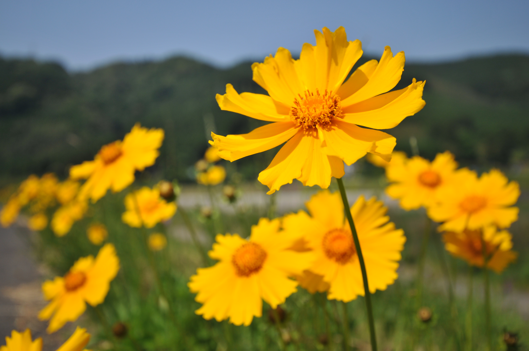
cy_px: 176
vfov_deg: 36.8
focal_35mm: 36
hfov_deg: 53.2
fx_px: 528
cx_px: 264
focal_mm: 24
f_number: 4.5
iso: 200
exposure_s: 1/2000
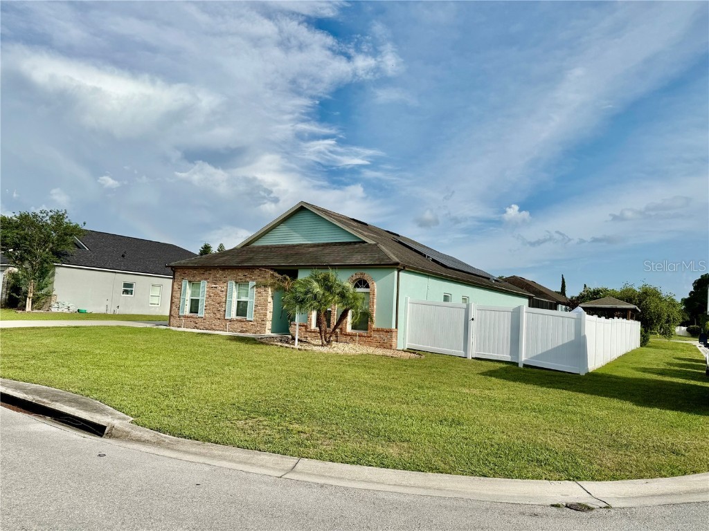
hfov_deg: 71.6
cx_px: 354
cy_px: 266
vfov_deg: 56.8
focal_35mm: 24
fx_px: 492
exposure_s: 1/8130
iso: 80
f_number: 1.78
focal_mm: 6.76
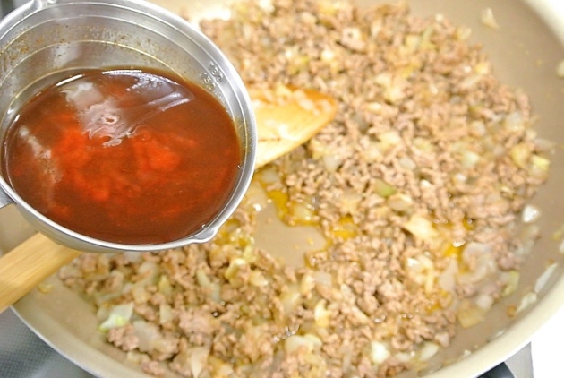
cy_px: 189
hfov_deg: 43.5
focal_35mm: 45
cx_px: 282
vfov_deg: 30.0
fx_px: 706
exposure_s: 1/60
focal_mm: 16.9
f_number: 4.5
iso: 3200
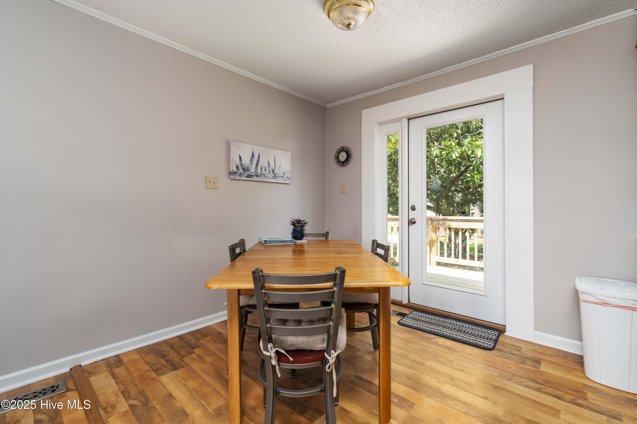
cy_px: 212
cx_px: 318
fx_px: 265
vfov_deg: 77.3
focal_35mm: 15
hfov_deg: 100.4
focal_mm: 10
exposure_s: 1/8
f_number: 8
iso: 320
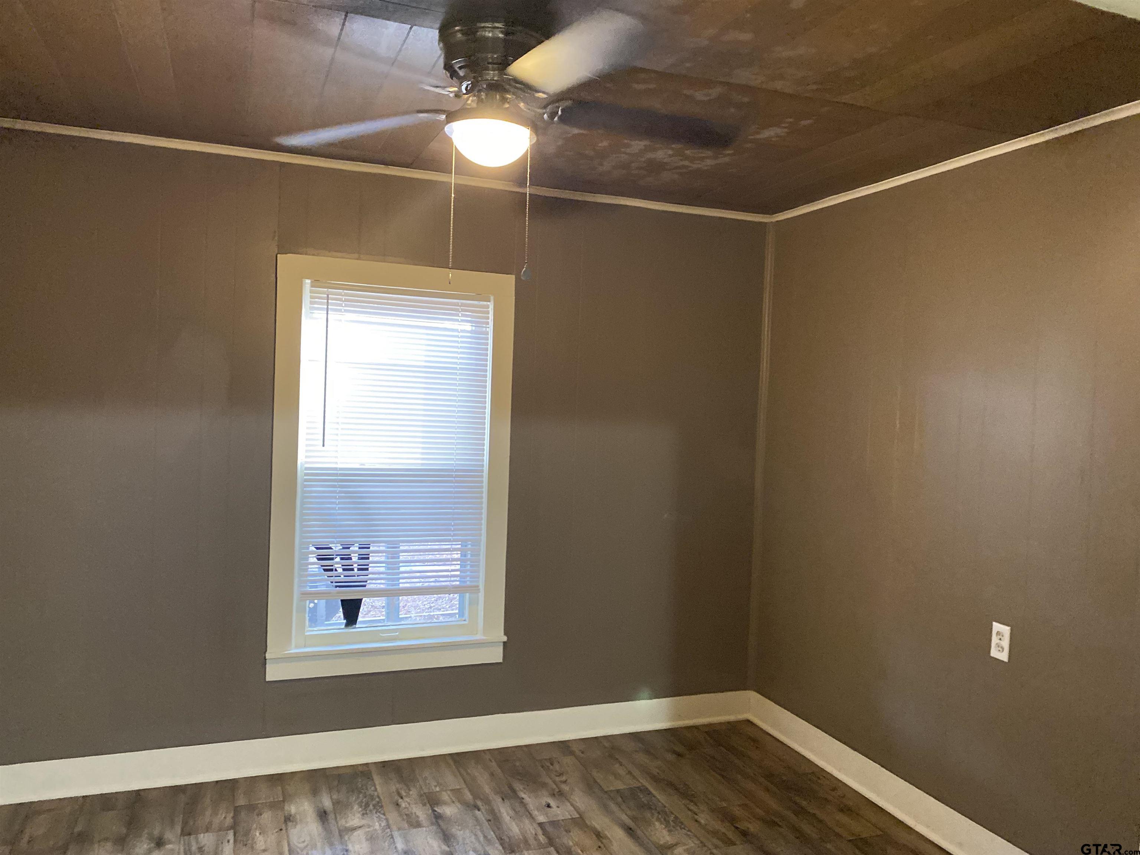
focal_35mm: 26
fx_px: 856
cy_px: 428
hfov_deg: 67.3
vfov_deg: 53.1
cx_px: 570
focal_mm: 4.25
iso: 500
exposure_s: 1/40
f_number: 1.8
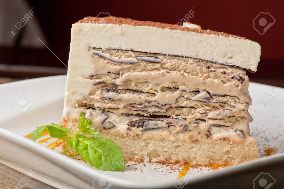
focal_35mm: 105
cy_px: 94
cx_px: 142
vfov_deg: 13.0
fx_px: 828
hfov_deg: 19.5
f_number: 14
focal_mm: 105
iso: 100
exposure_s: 1/160
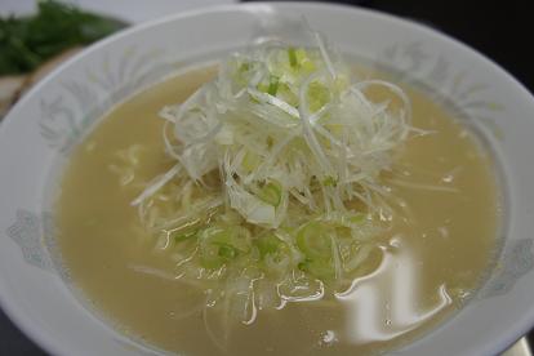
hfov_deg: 57.2
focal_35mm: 33
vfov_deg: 40.0
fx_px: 489
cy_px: 178
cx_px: 267
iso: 200
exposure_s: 1/40
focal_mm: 22
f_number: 4
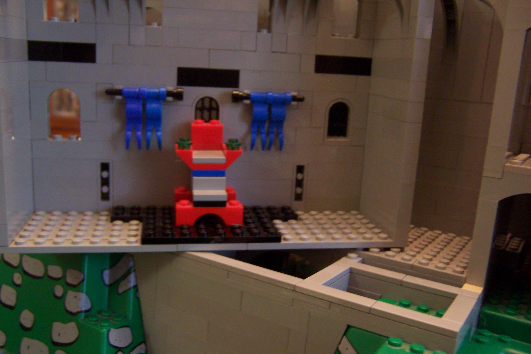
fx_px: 516
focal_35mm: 35
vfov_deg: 37.9
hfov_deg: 54.4
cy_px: 176
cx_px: 261
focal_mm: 5.5
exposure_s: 1/8
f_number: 2.8
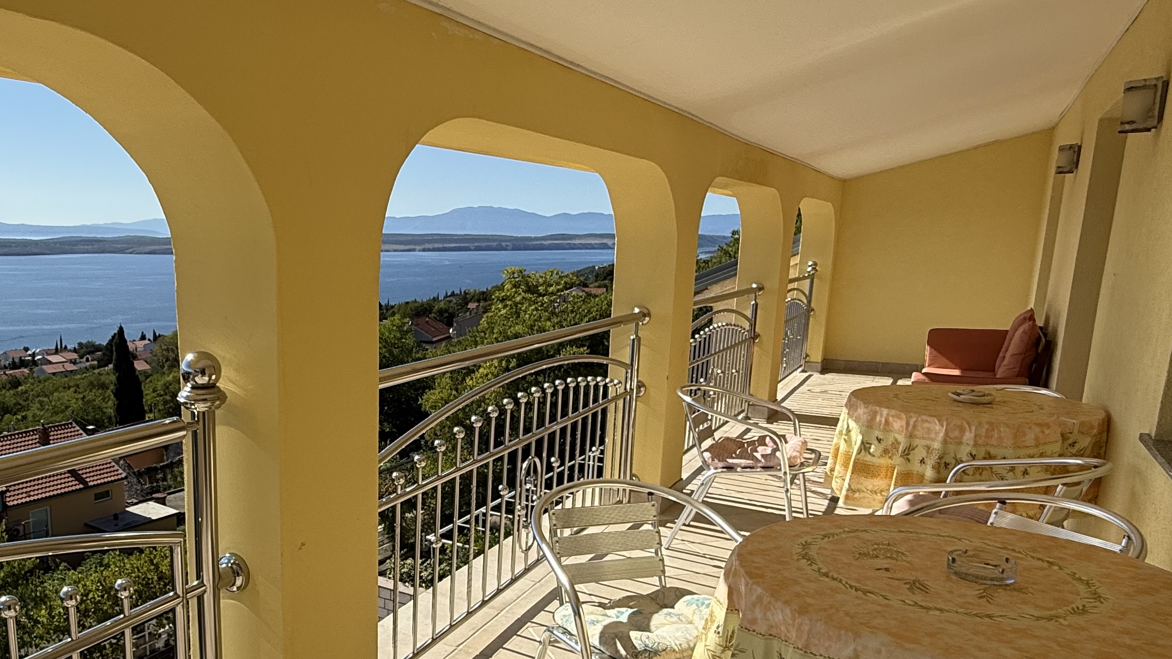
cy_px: 407
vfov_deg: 41.2
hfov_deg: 65.8
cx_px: 376
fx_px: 870
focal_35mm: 28
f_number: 2.2
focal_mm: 2.22
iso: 50
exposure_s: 1/2506
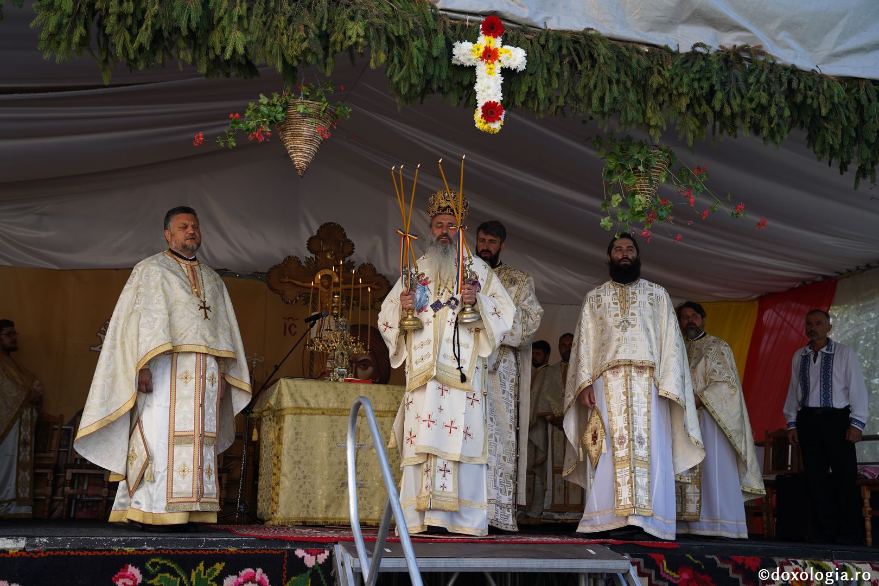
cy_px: 293
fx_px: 1050
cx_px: 440
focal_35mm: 43
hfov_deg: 45.4
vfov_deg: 31.2
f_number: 4
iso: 200
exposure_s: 1/400
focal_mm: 43
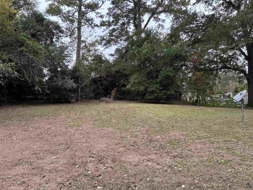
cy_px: 95
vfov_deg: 53.1
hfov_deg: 67.3
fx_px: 190
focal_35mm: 26
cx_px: 126
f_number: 1.5
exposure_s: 1/230
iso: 40
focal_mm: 5.7
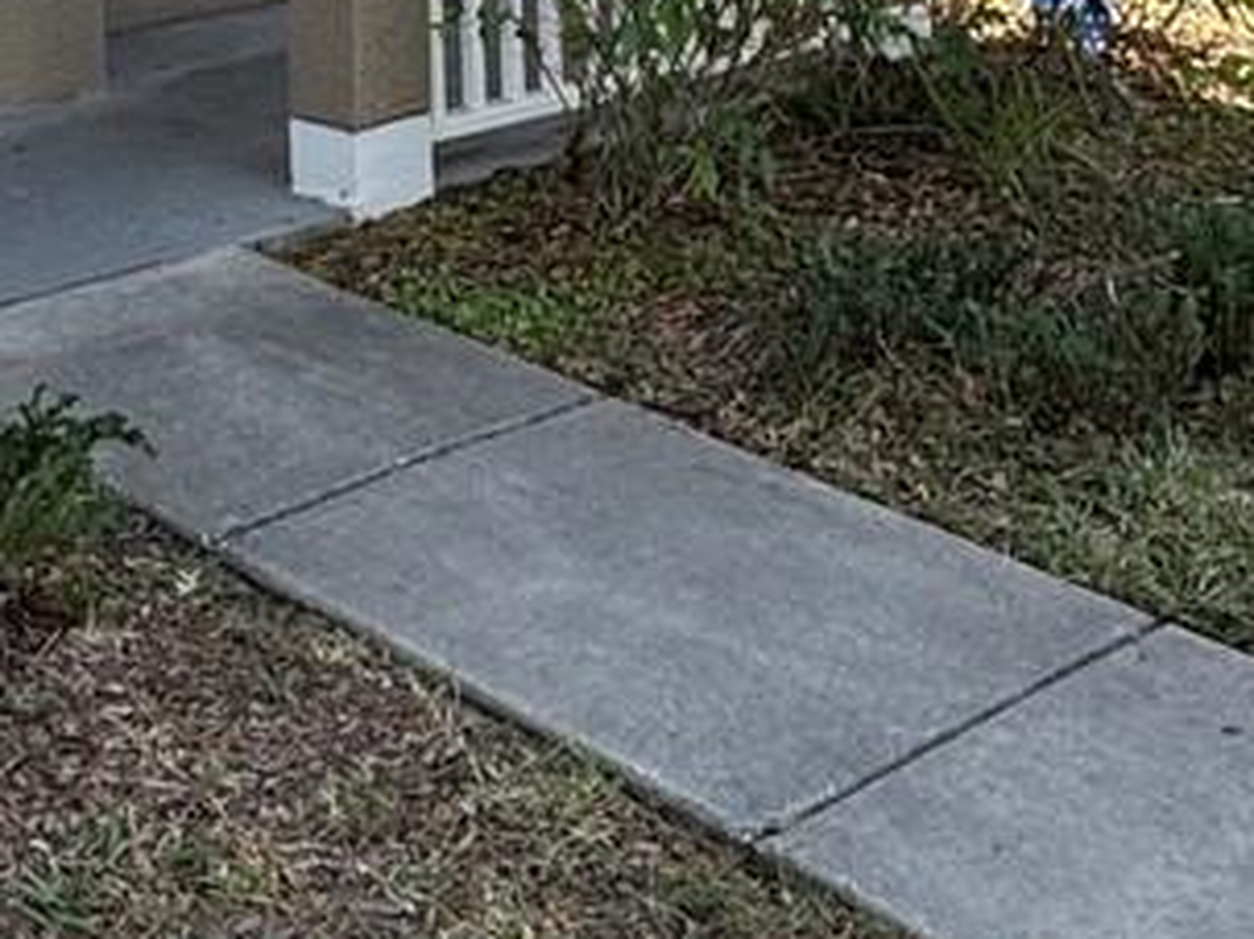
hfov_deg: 25.7
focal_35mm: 74
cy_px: -558
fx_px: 2680
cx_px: 195
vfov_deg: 17.4
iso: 40
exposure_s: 1/238
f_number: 2.2
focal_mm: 2.22
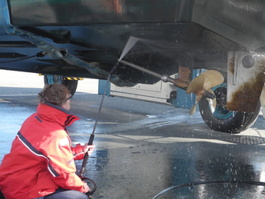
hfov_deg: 27.8
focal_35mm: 70
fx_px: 536
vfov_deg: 20.9
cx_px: 130
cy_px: 123
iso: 100
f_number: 3.5
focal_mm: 11.8
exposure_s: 1/184
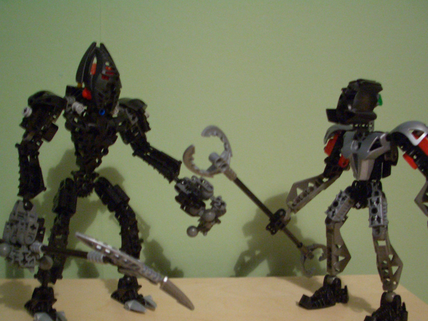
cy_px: 203
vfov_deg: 32.0
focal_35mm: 45
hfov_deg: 42.1
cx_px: 208
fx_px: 556
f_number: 2.6
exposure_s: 1/8
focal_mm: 5.8
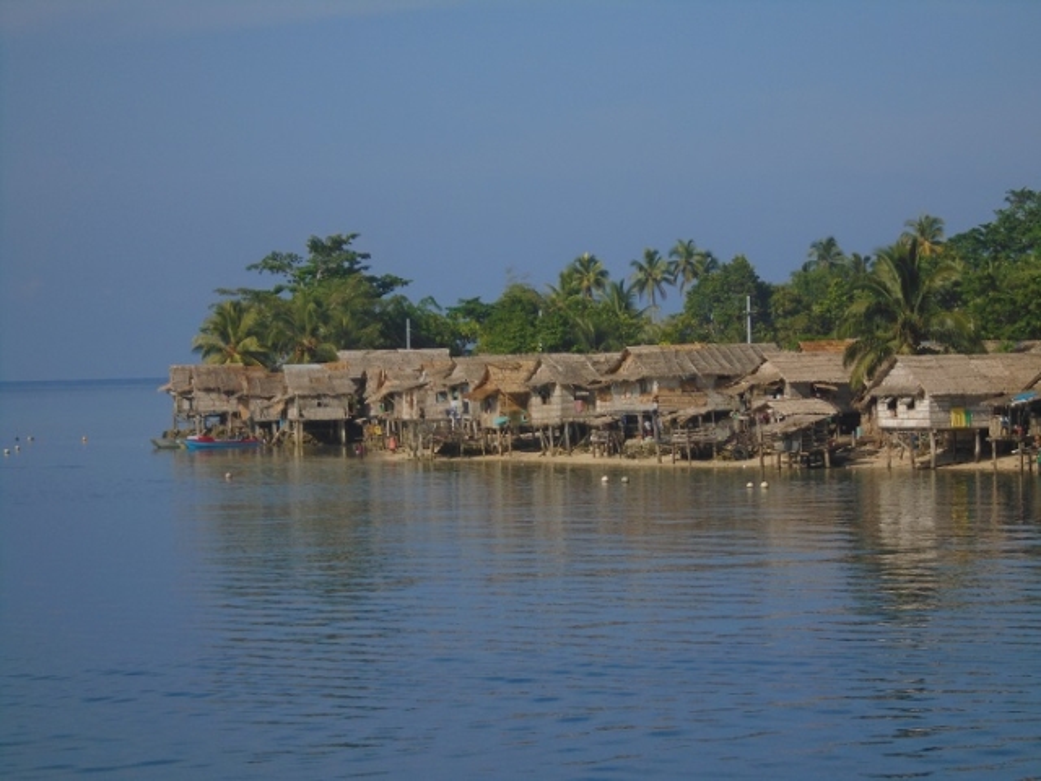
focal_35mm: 130
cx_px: 520
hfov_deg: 15.2
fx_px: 3909
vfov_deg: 11.4
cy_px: 390
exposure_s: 1/500
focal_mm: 23
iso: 100
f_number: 6.4
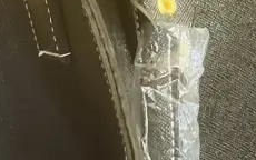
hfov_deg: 15.7
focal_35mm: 132
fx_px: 921
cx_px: 224
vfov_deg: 9.9
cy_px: 133
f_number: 1.8
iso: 320
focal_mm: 3.99
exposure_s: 1/33
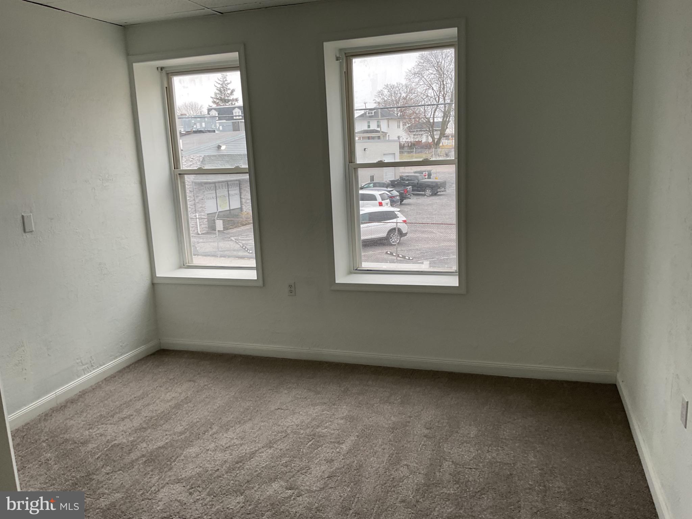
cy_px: 260
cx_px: 346
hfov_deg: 61.7
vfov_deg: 48.2
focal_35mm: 29
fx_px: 580
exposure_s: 1/120
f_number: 1.8
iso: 32
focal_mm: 3
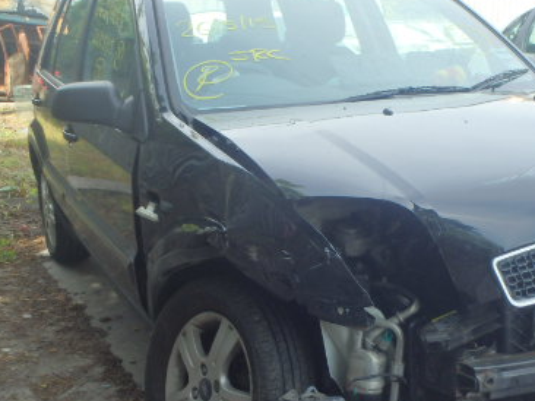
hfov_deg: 38.4
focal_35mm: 49
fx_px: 757
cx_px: 368
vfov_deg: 29.6
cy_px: 224
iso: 125
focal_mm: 5
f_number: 3.9
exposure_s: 1/320
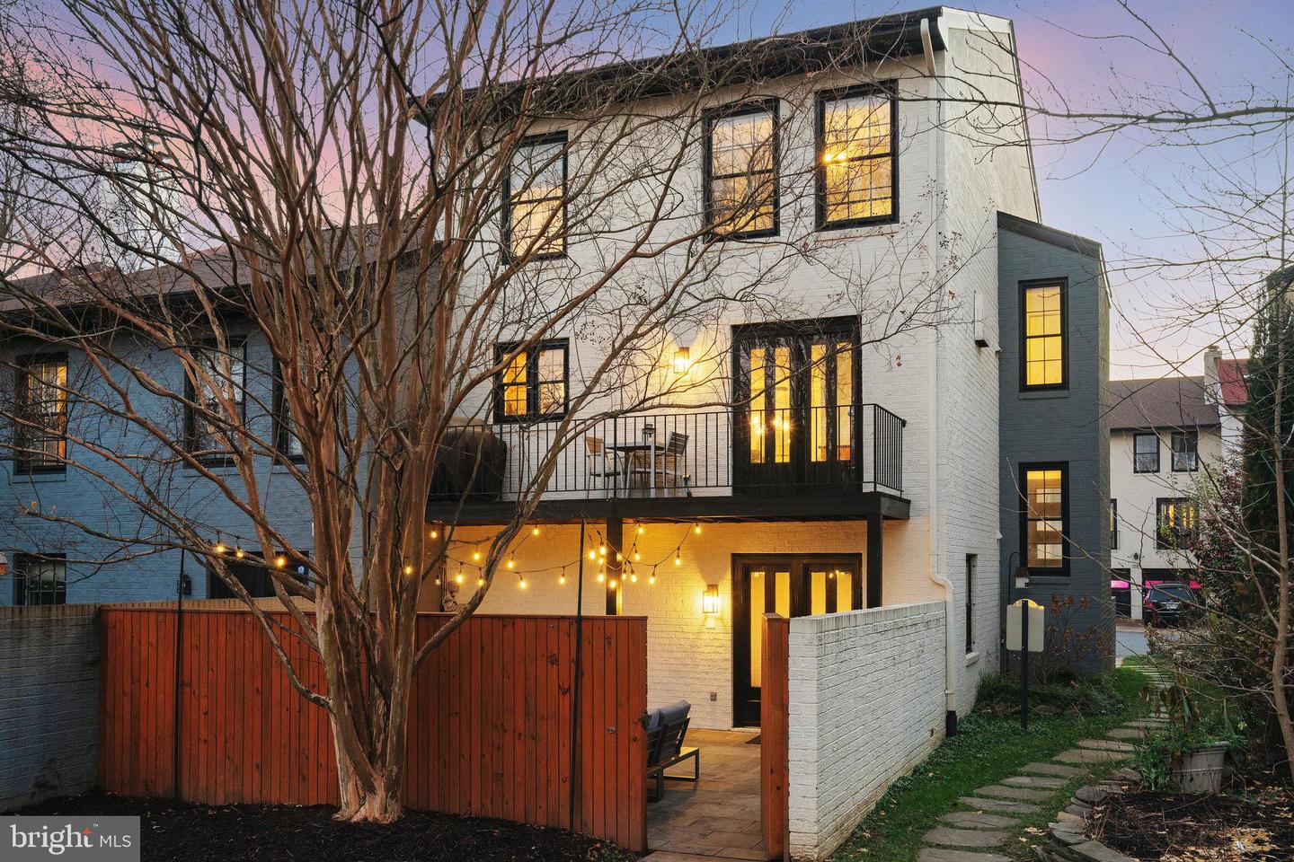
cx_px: 647
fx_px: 1150
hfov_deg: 58.7
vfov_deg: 41.1
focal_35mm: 32
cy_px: 431
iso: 640
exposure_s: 1/6
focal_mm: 32
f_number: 8
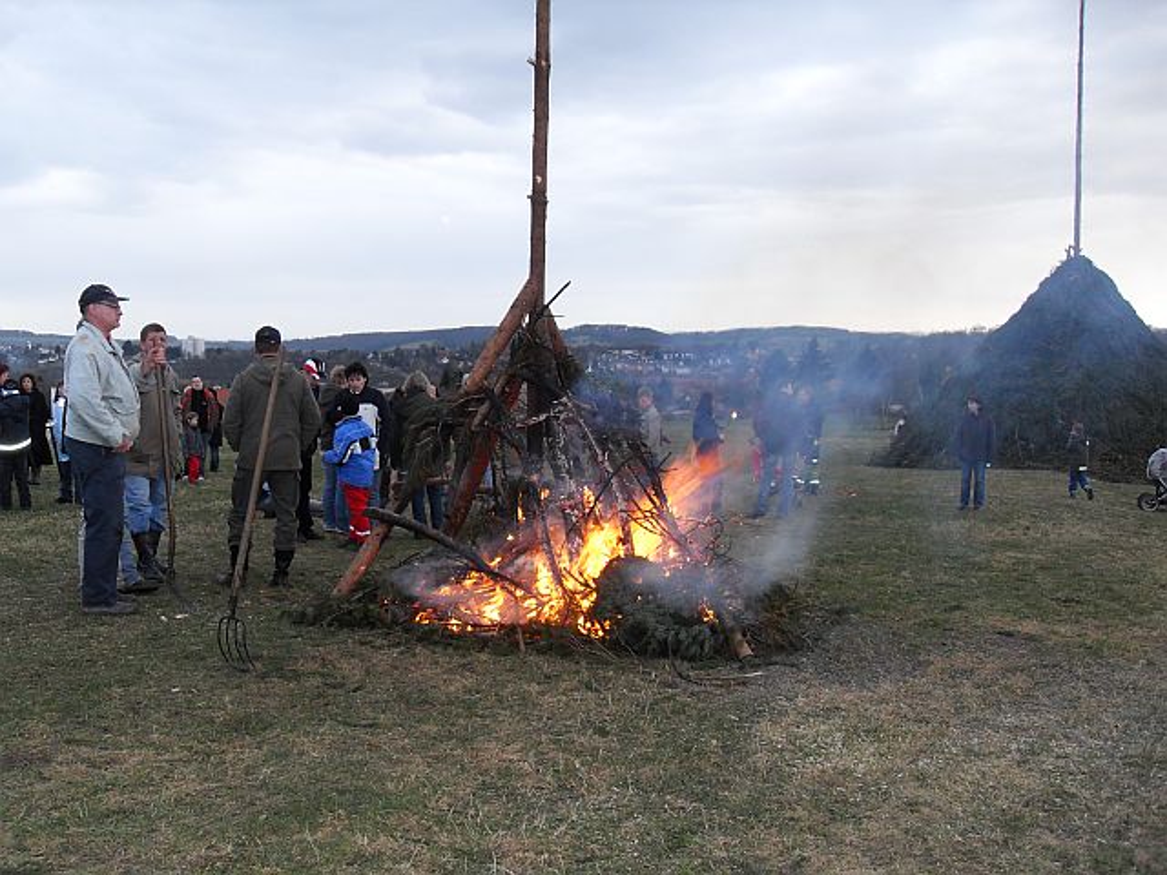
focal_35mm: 34
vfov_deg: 41.8
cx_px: 584
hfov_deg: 54.0
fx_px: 1146
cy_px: 438
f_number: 2.8
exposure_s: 1/45
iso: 100
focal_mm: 6.3
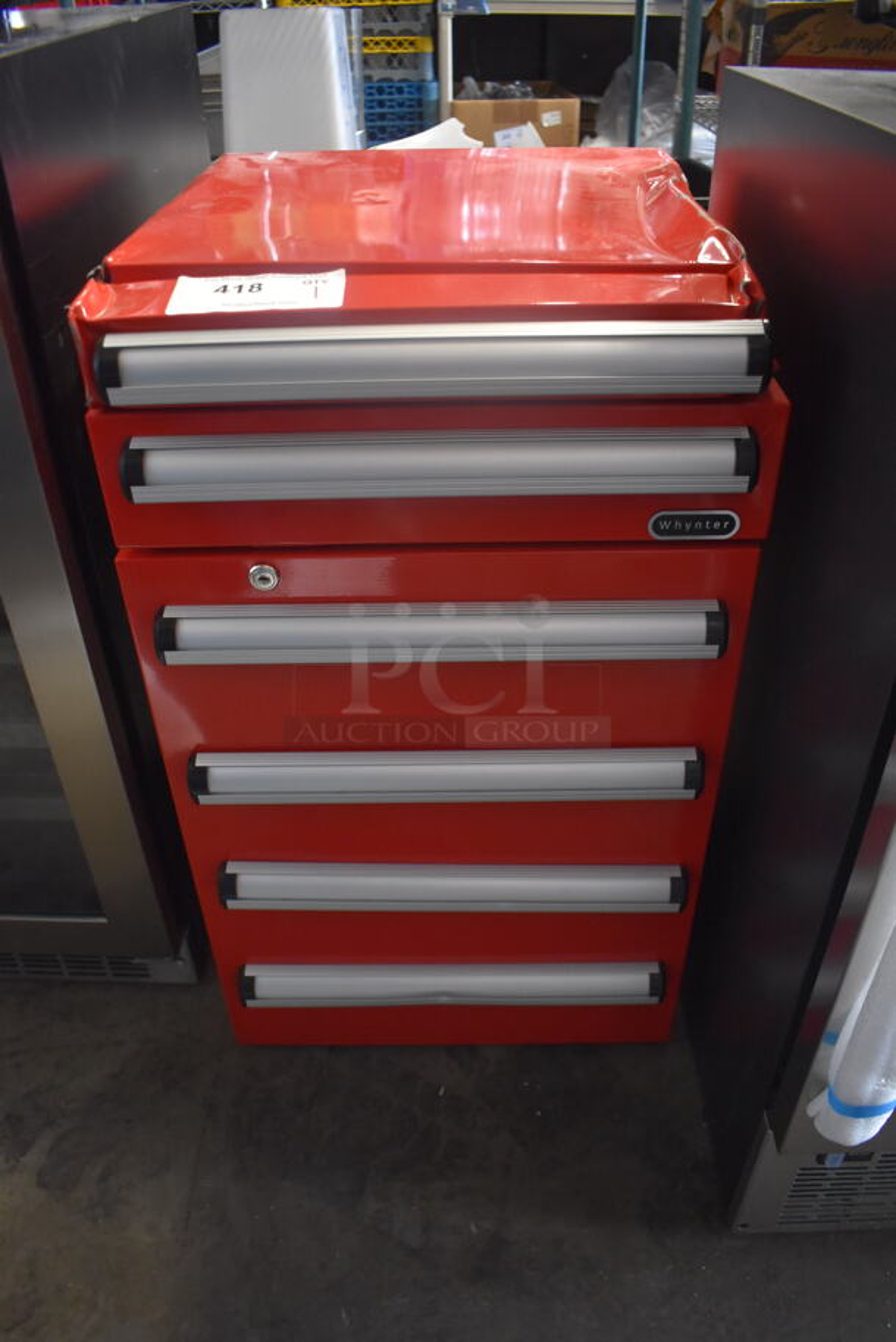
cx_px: 448
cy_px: 671
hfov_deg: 48.0
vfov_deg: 67.3
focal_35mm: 27
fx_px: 1006
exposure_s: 1/30
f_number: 3.5
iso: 2000
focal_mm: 18
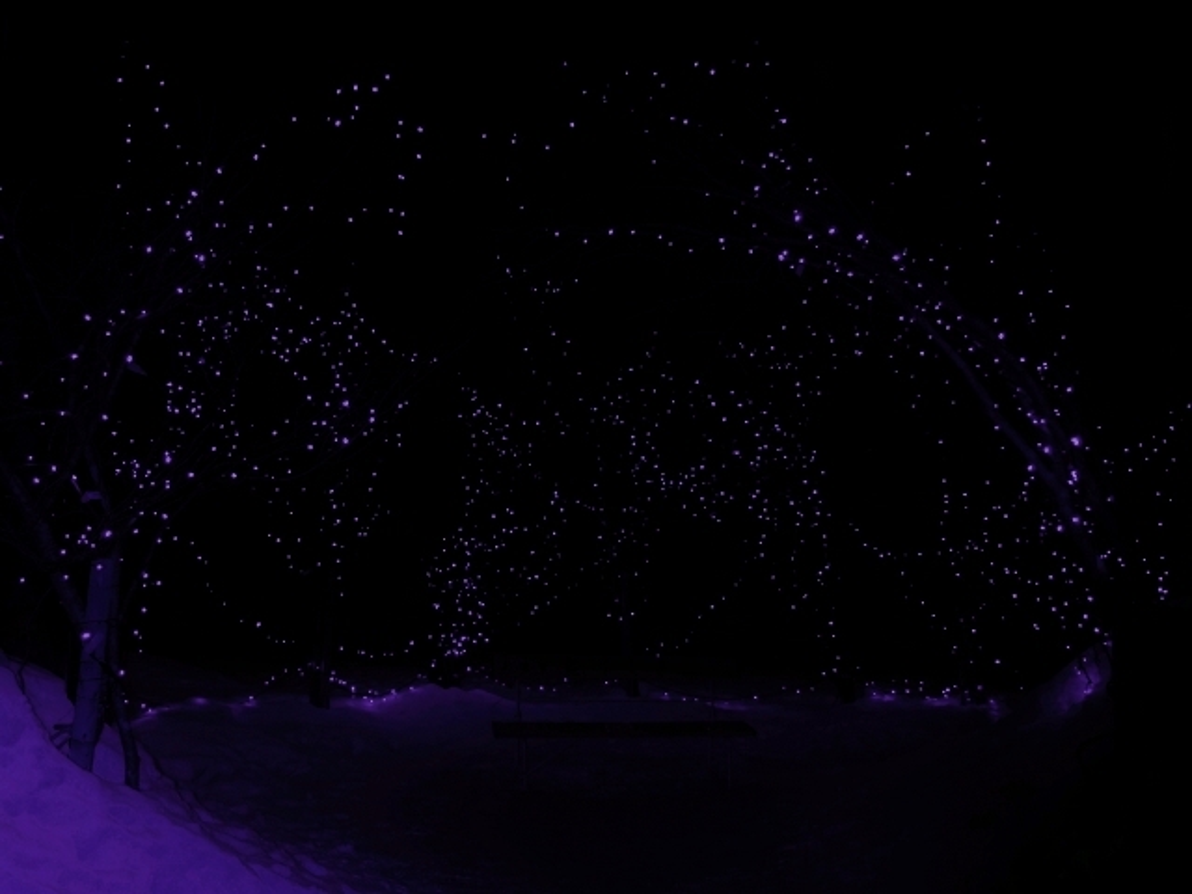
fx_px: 1309
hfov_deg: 49.0
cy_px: 447
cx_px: 596
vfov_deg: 37.7
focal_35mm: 38
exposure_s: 1/20
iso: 125
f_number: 3.2
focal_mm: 6.9
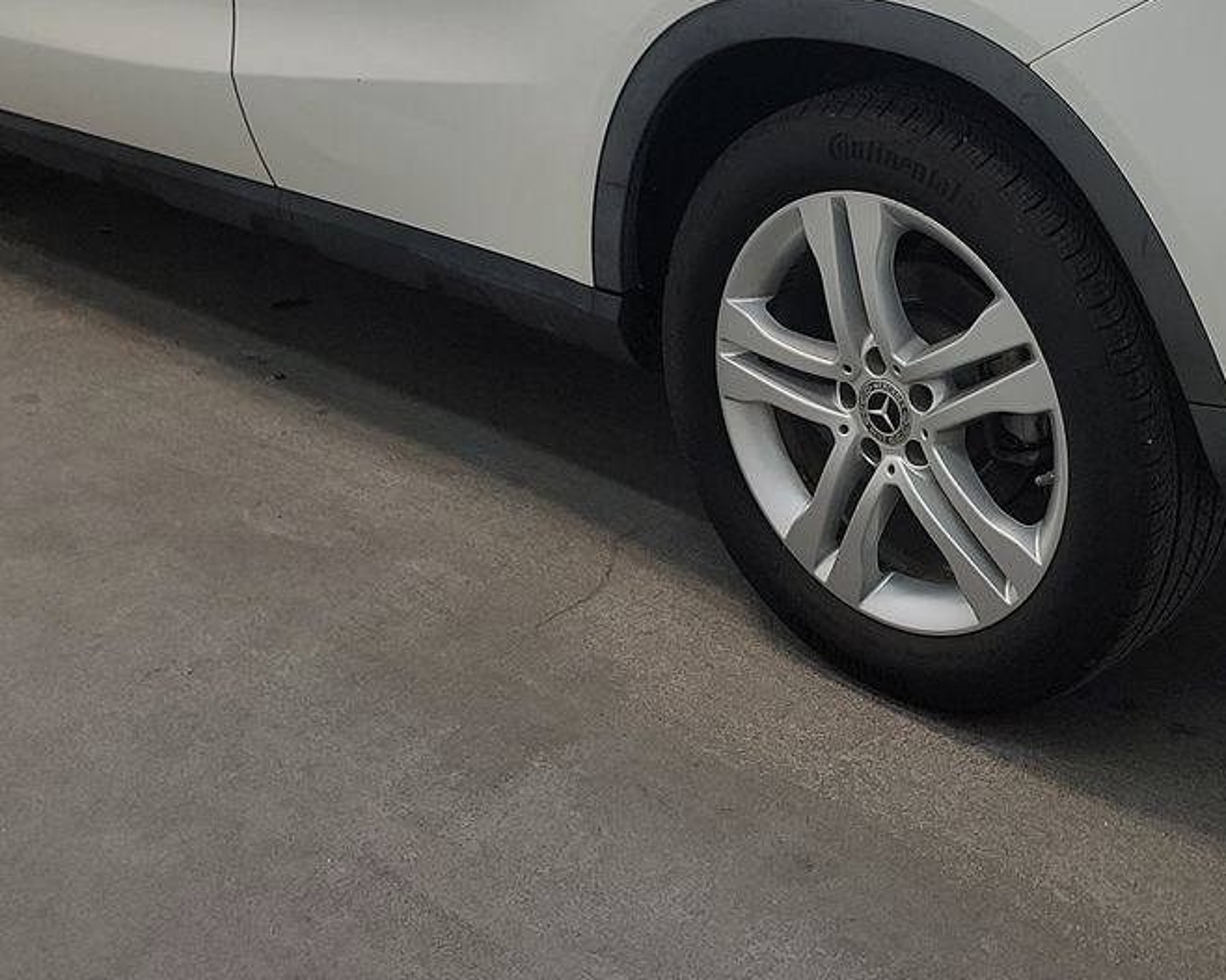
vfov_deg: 25.8
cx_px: 894
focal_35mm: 57
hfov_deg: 32.5
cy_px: 101
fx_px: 2068
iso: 88
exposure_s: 1/59
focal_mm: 6.7
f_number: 1.8
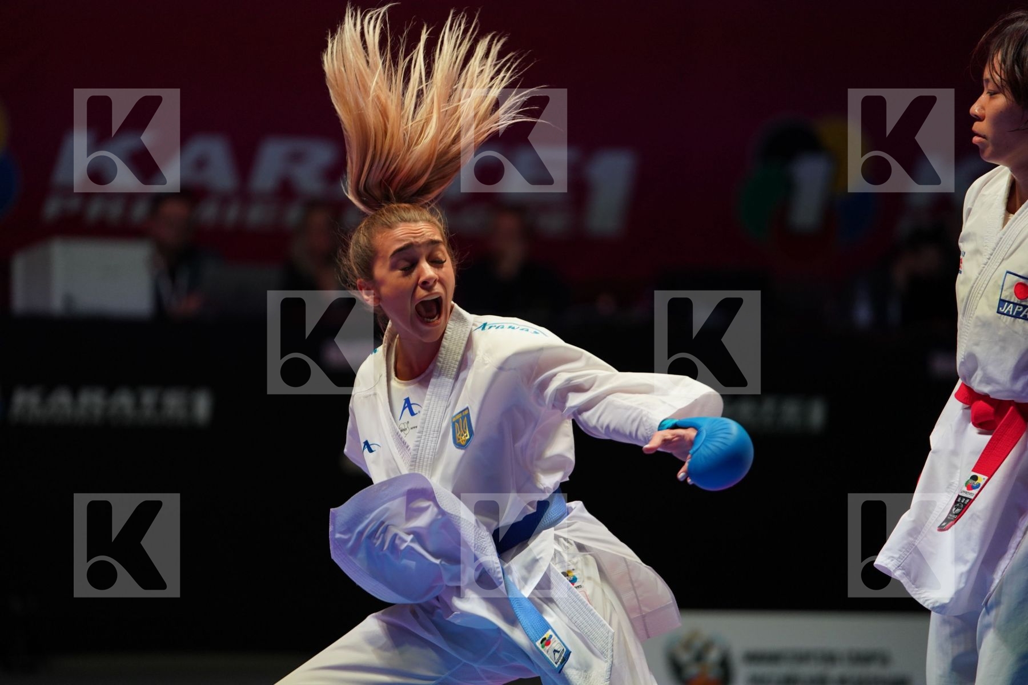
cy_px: 342
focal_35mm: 200
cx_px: 514
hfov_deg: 10.3
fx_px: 5711
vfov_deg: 6.9
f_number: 2.8
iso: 1600
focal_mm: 200
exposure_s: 1/1000
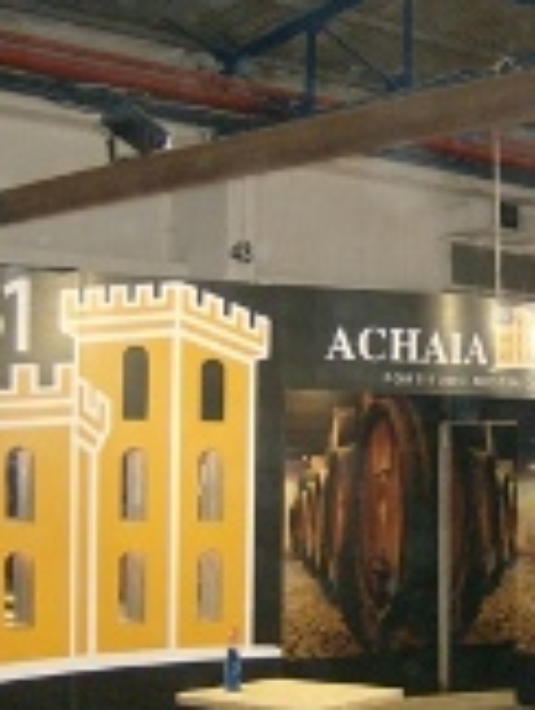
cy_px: 451
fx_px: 1603
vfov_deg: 24.9
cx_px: 355
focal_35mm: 78
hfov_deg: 18.9
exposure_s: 1/60
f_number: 2.8
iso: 200
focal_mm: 6
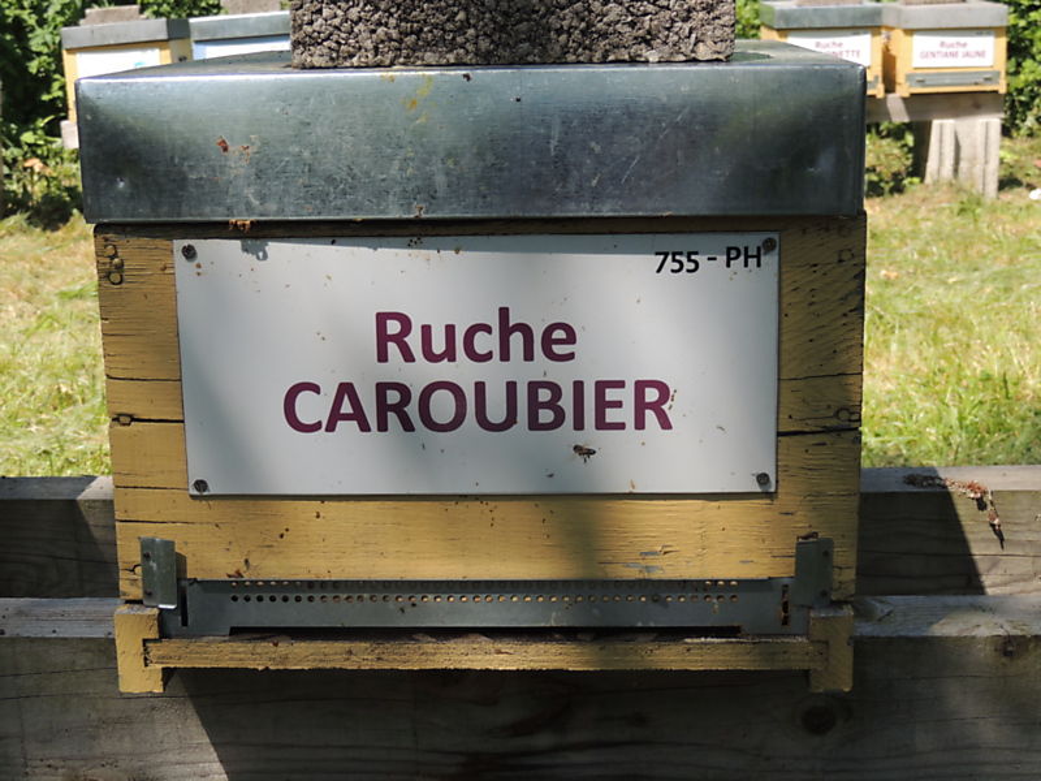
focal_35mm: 55
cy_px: 390
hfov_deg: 34.9
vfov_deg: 26.6
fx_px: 1654
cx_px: 520
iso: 100
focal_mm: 9.8
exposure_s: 1/500
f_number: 3.7
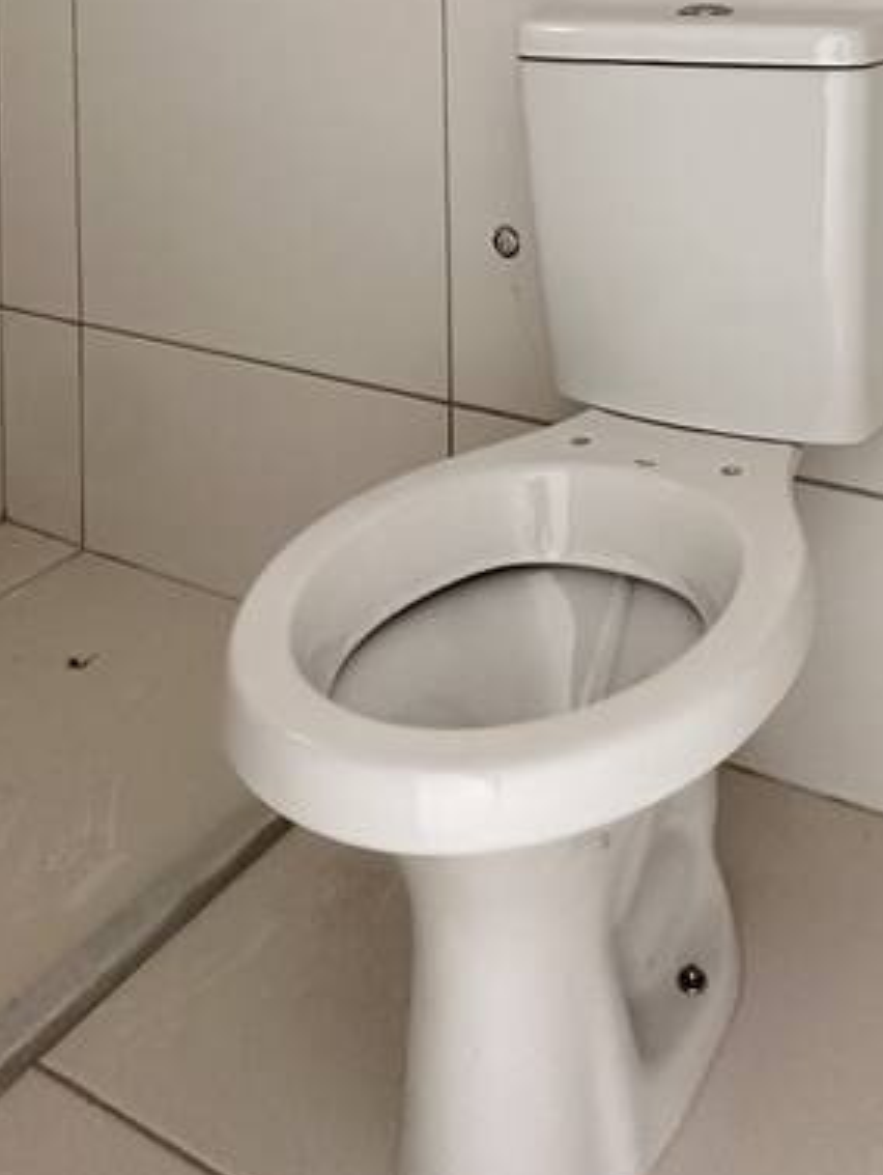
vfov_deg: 38.3
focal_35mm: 40
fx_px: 1359
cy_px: -134
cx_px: 600
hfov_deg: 35.6
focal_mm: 2.22
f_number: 2.2
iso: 400
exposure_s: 1/60
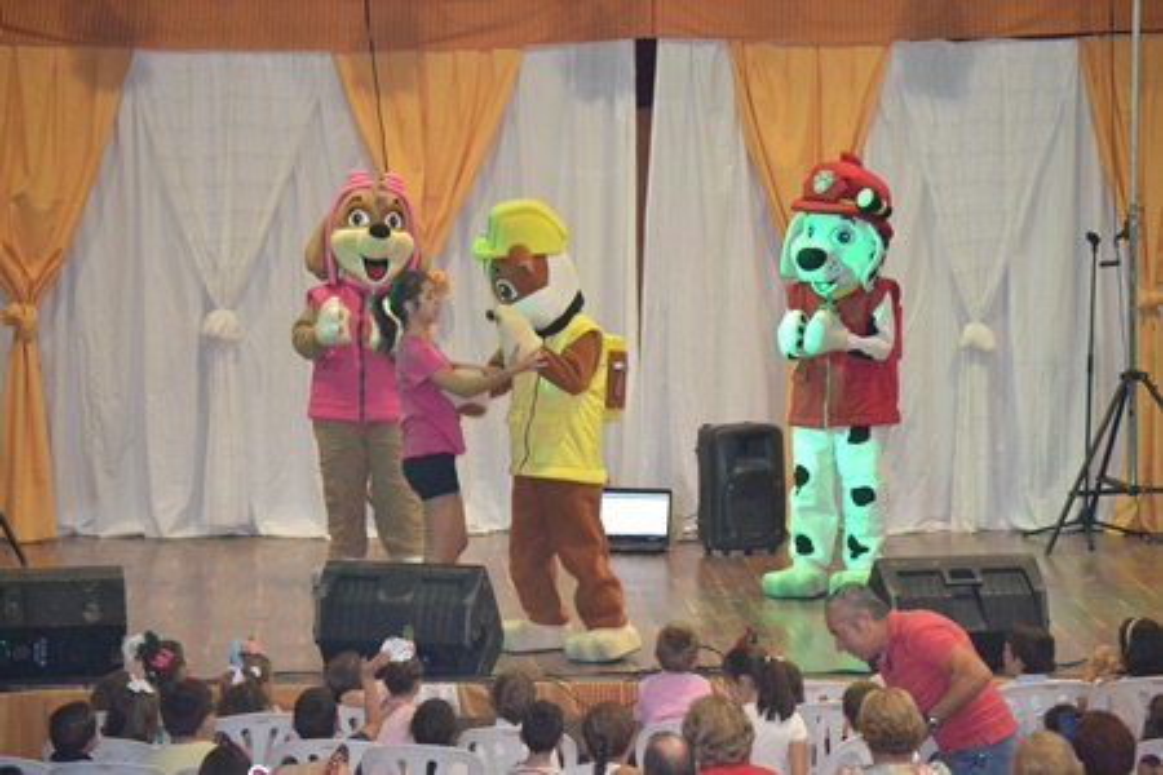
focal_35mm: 158
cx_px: 582
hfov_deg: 13.0
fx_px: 5088
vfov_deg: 8.7
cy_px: 388
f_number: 4.5
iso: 3200
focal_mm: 105
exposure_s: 1/60
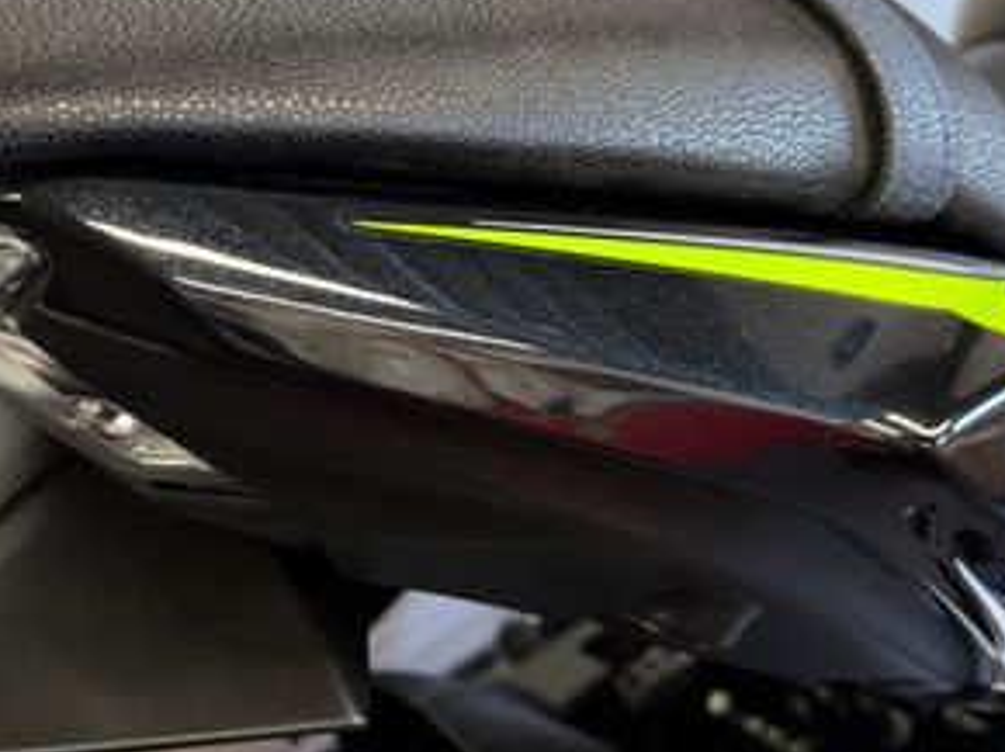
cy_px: 392
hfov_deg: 34.7
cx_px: 159
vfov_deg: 27.5
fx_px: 1537
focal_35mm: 53
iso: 125
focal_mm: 6.76
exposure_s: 1/50
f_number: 1.78
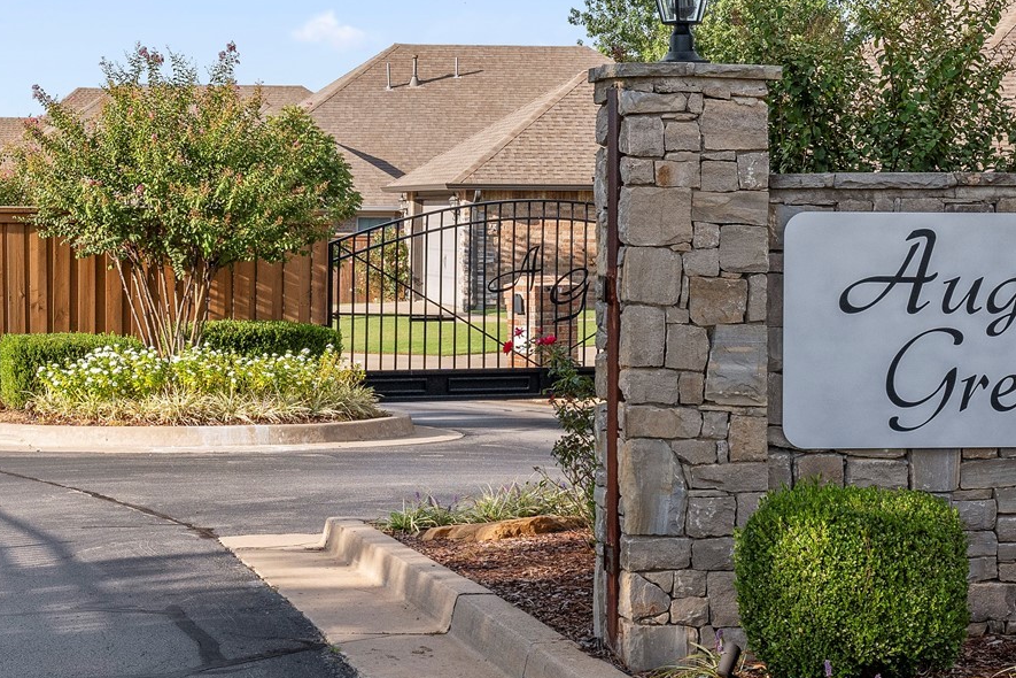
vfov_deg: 14.8
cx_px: 386
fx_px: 2596
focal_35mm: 92
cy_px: 233
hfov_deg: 22.1
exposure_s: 1/200
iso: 640
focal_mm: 40
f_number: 11
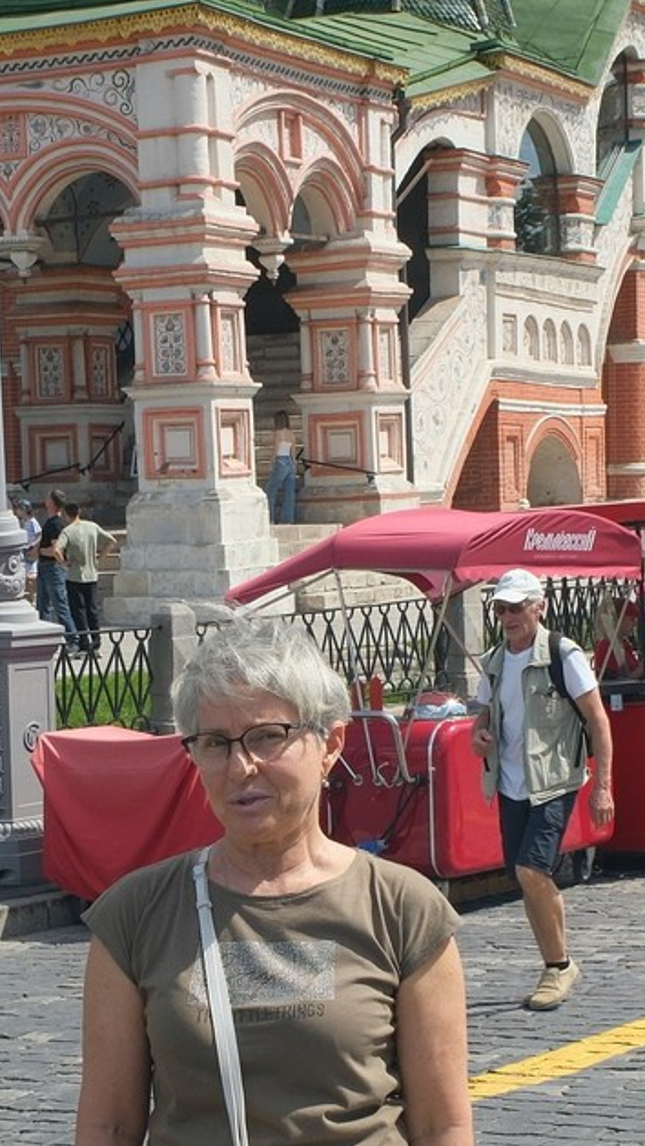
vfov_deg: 26.0
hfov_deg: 14.9
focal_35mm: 81
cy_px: 822
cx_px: 270
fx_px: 2462
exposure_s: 1/550
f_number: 8
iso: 320
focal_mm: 18
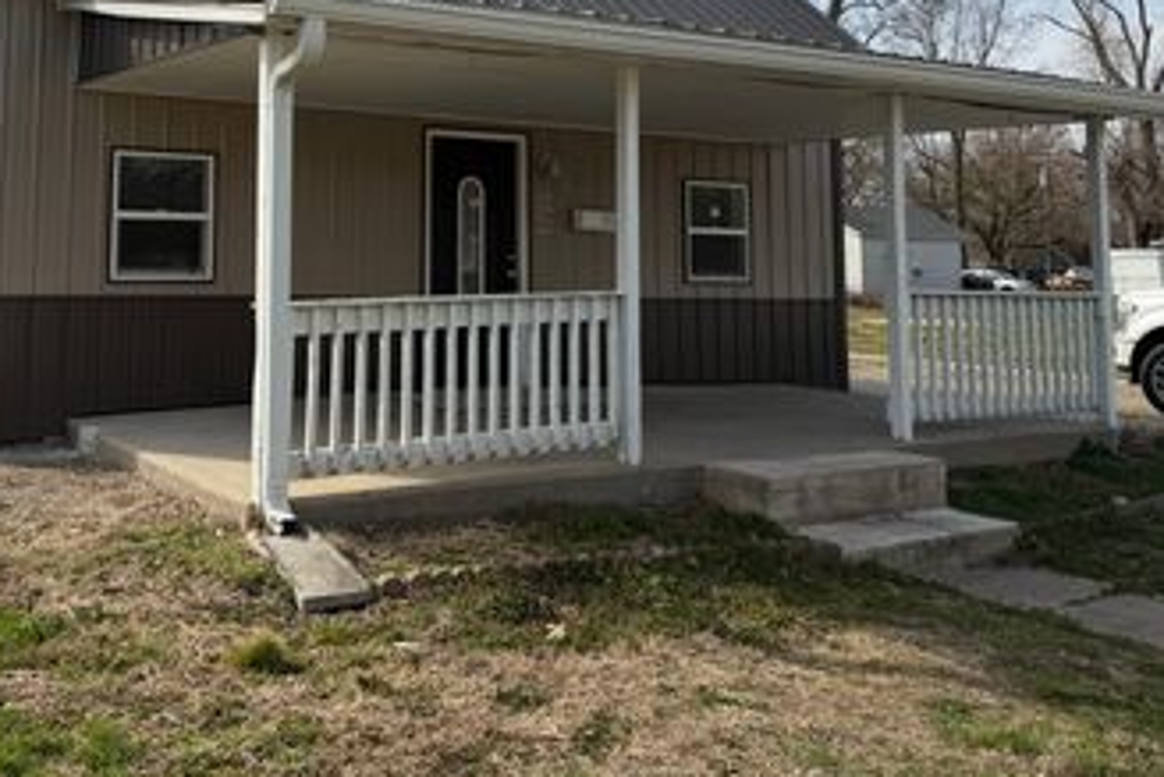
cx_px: 334
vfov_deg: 33.9
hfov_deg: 49.2
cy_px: 137
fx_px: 1229
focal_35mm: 38
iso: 80
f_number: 1.78
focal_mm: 6.76
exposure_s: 1/6173
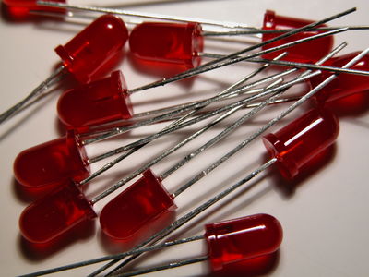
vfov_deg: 13.8
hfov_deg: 18.4
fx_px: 1141
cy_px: 138
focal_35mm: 107
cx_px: 184
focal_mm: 27.3
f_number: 3.7
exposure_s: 1/158
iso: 100
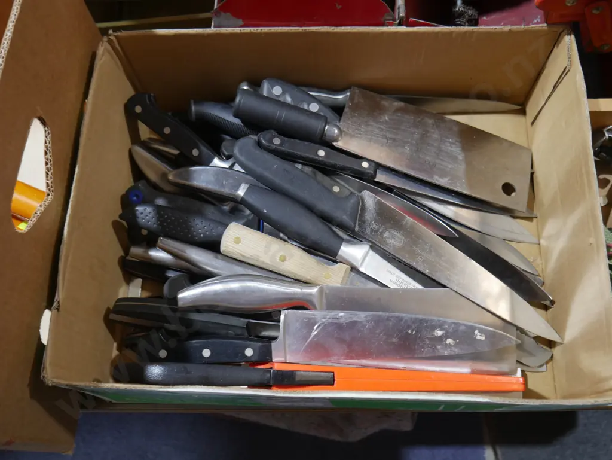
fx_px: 566
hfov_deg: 56.8
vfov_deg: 44.2
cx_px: 306
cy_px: 230
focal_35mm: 32
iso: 500
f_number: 3.6
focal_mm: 16
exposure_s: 1/60
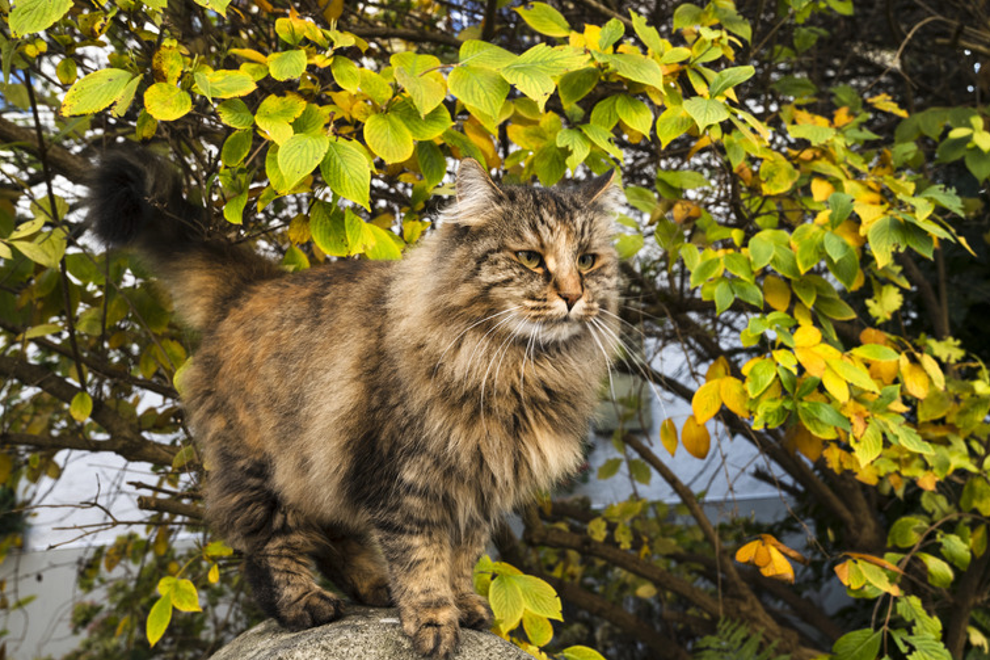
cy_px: 331
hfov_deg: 60.3
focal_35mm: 31
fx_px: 852
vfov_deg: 42.3
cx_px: 481
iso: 400
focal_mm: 30
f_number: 7.1
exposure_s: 1/80
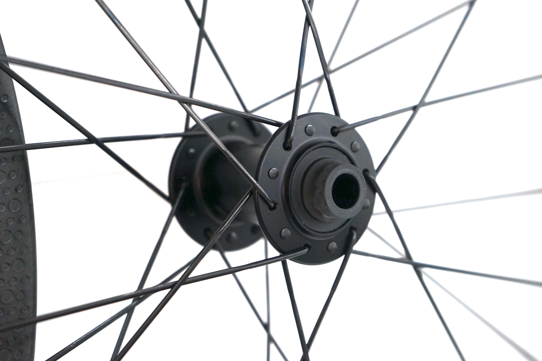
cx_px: 271
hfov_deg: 32.9
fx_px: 918
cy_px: 180
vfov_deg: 22.2
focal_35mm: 61
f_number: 5.6
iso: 1250
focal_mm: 61
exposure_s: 1/80
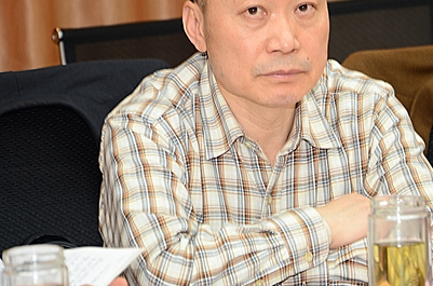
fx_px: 2828
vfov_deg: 5.8
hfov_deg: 8.8
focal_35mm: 236
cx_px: 280
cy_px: 107
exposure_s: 1/30
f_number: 5.6
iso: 400
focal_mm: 105
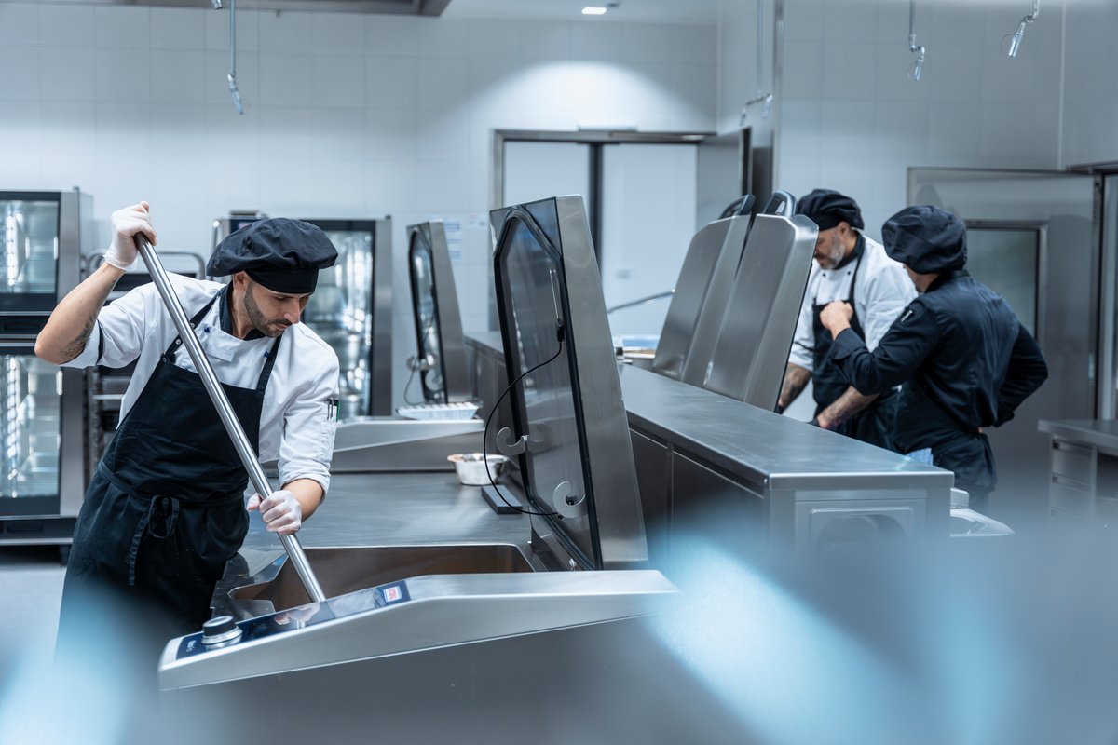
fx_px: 1612
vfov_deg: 26.0
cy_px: 372
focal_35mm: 52
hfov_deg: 38.3
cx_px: 559
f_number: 2.8
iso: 1000
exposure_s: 1/250
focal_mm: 51.9
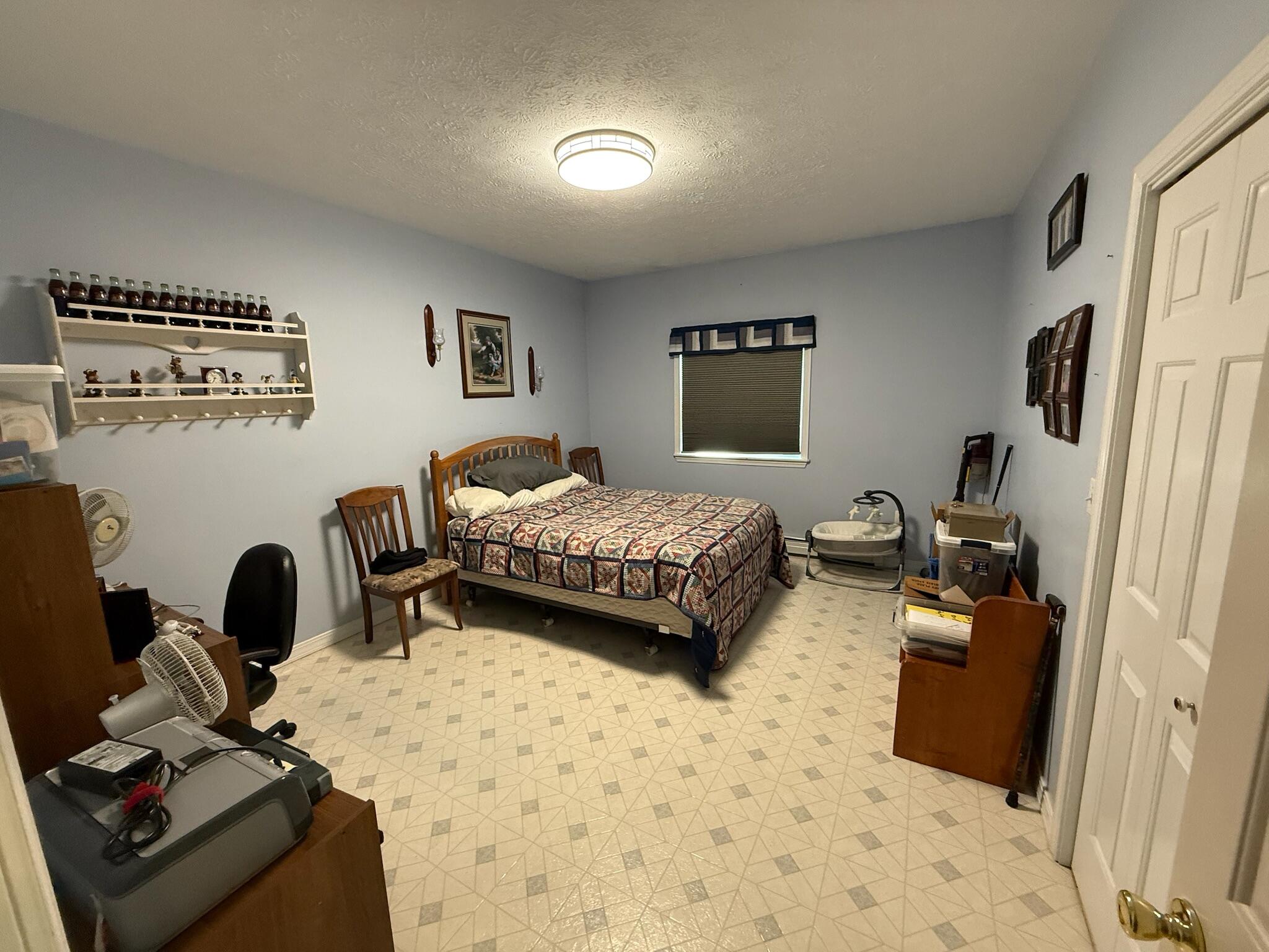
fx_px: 513
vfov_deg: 85.7
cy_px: 476
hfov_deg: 102.1
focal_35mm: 14
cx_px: 634
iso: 400
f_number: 2.2
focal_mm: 2.22
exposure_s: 1/60
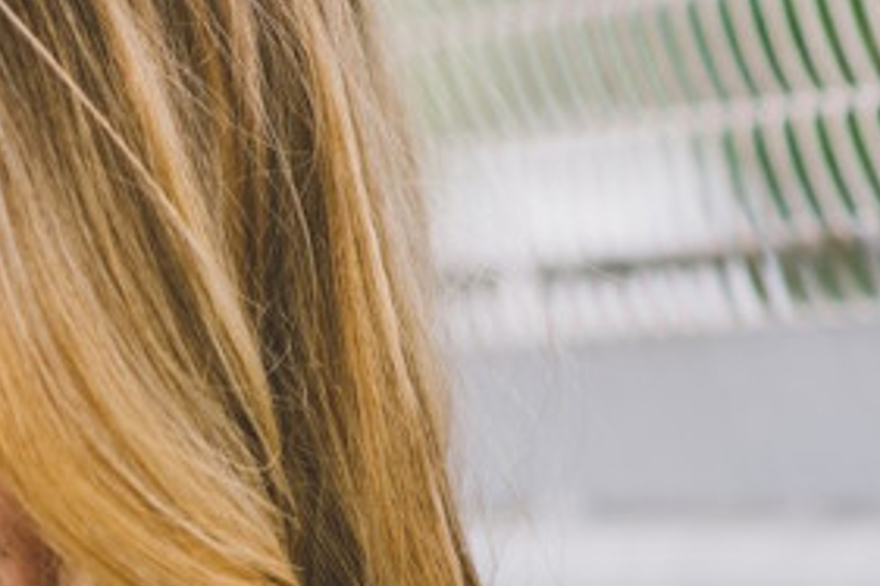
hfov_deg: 5.6
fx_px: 8868
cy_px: 741
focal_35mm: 363
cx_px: -335
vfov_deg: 3.8
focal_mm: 85
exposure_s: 1/1000
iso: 200
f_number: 2.8
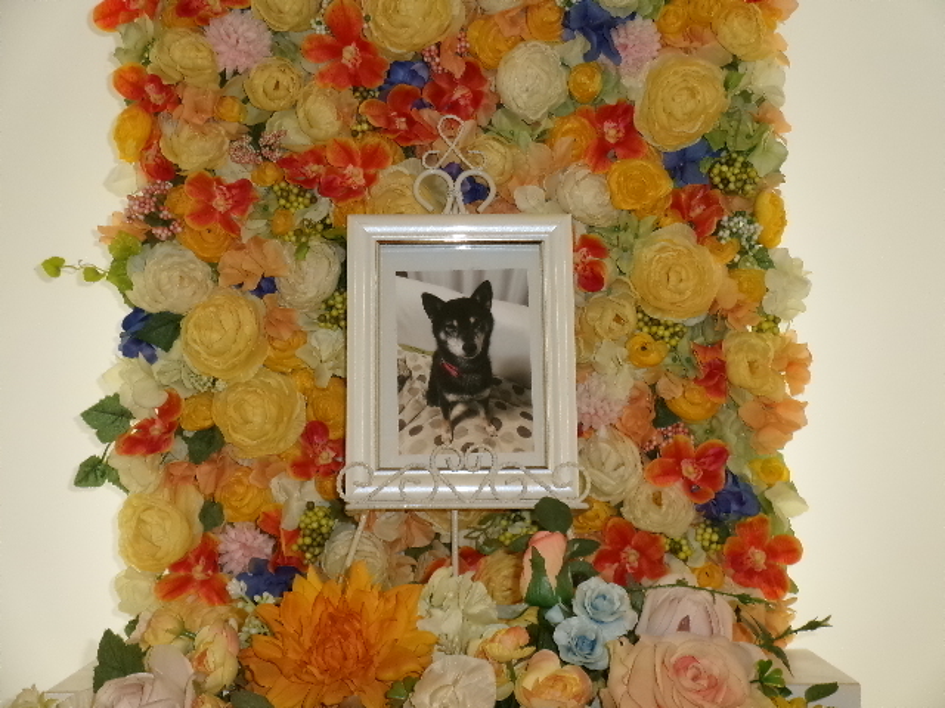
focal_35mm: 78
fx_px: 2129
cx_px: 472
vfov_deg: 18.9
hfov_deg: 25.0
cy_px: 354
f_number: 5.4
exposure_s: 1/34
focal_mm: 14
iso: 200
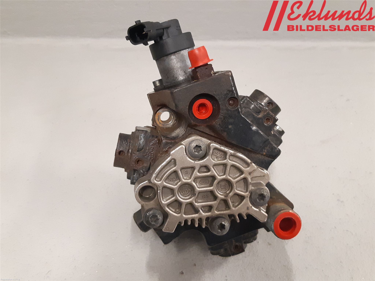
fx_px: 282
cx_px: 188
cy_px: 140
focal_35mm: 26
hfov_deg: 67.3
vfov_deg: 53.1
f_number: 1.7
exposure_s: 1/50
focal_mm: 3.93
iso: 320
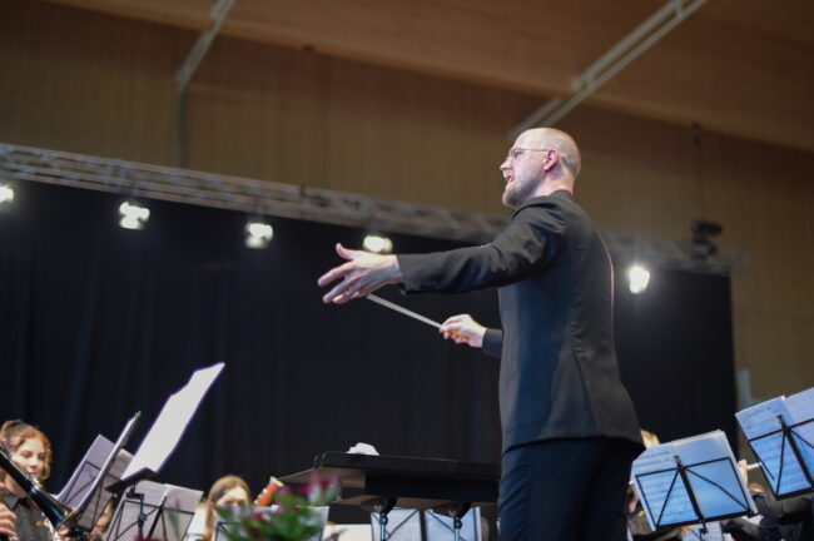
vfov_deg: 26.9
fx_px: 1129
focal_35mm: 50
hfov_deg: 39.6
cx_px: 407
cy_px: 270
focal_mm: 50
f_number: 1.4
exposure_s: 1/200
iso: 1000
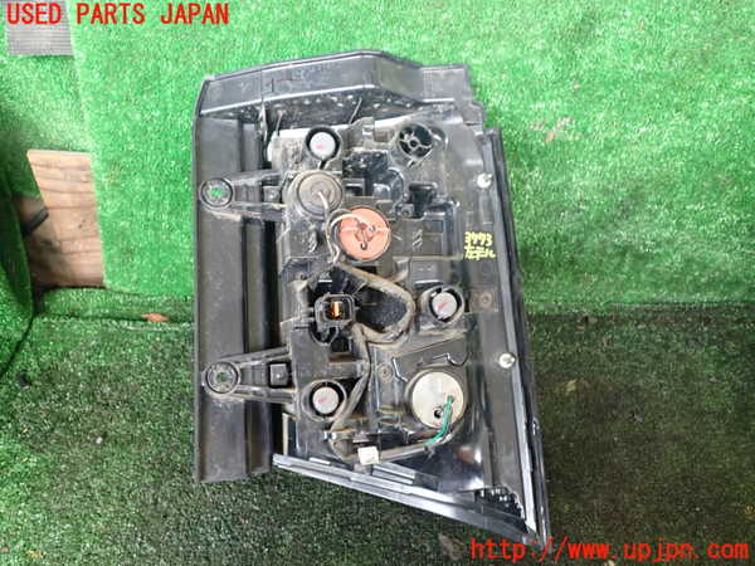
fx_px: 654
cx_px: 378
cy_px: 283
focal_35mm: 30
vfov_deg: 46.8
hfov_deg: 60.0
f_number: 2.3
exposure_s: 1/30
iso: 320
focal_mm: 5.4
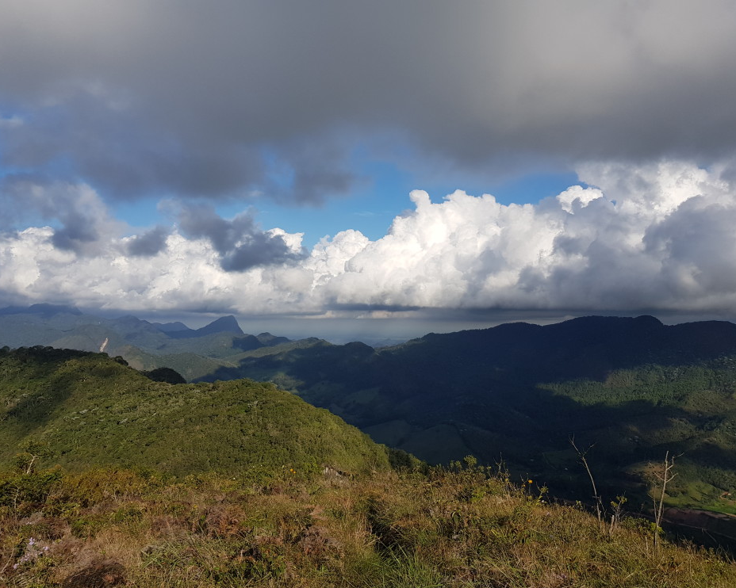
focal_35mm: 28
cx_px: 385
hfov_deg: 62.2
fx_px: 610
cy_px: 292
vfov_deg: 51.5
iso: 40
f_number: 1.7
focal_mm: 4.2
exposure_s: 1/4016
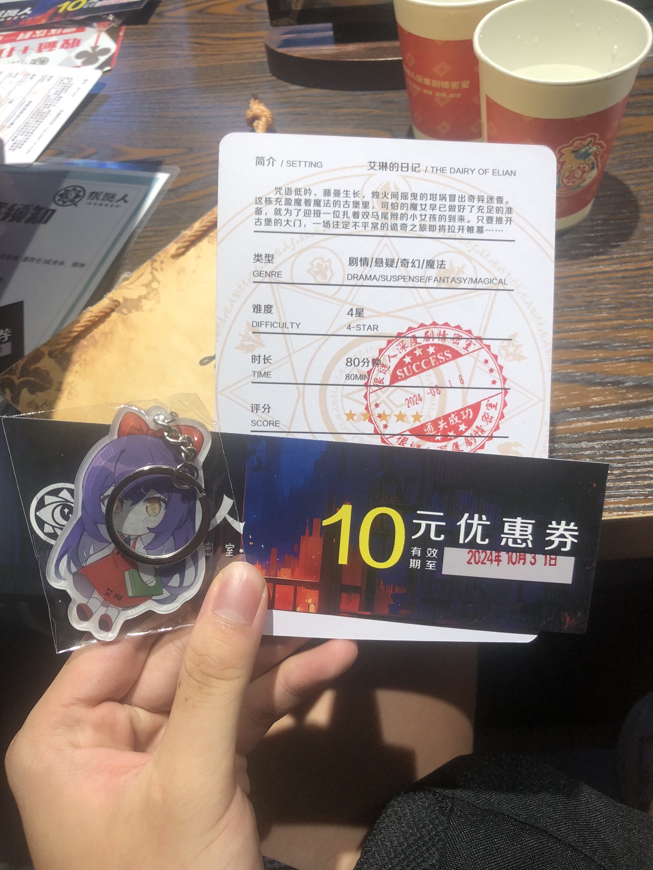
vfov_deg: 63.4
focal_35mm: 28
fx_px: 704
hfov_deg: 49.7
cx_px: 326
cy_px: 435
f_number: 1.8
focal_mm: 4
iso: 25
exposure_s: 1/50
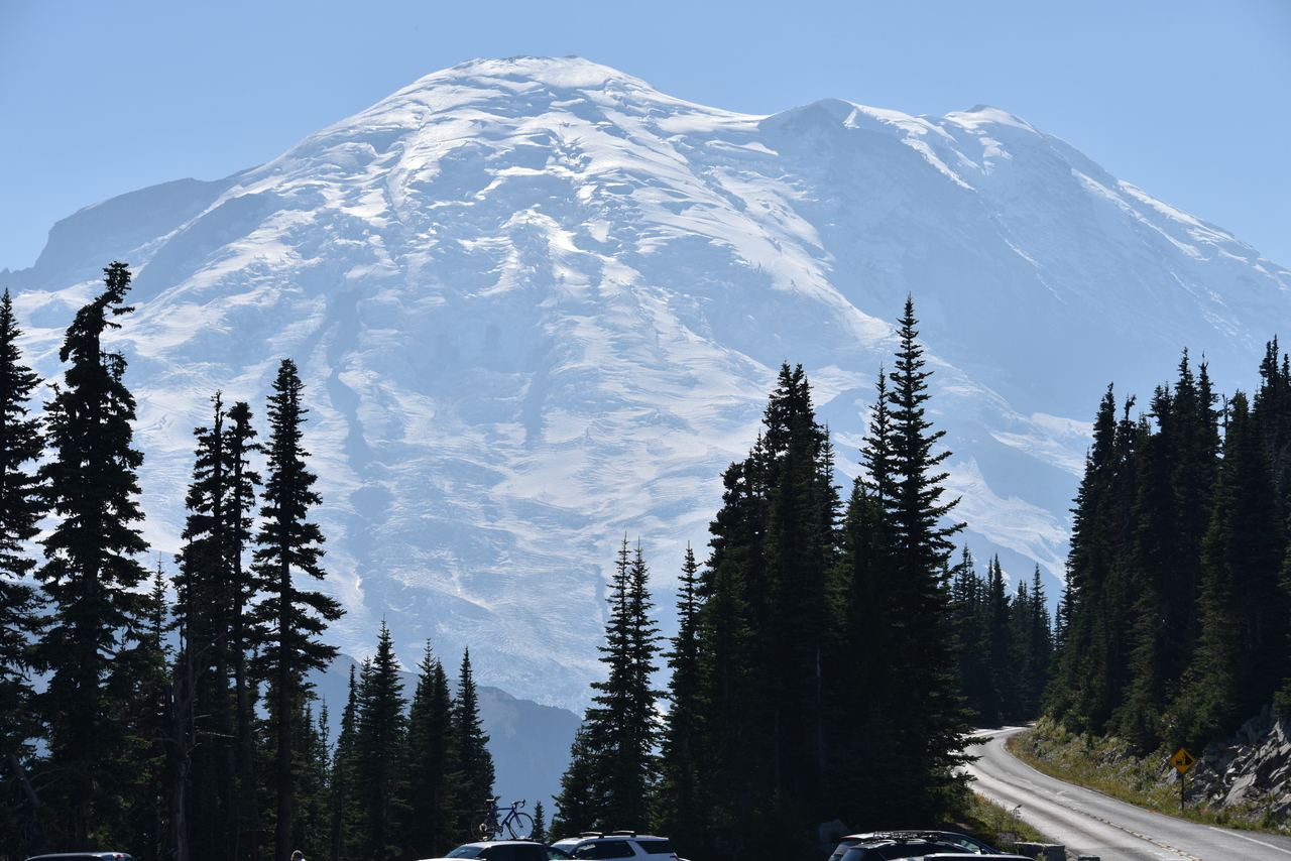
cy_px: 430
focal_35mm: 116
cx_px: 646
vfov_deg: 11.8
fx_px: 4161
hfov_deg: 17.6
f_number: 10
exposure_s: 1/400
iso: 100
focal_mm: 116
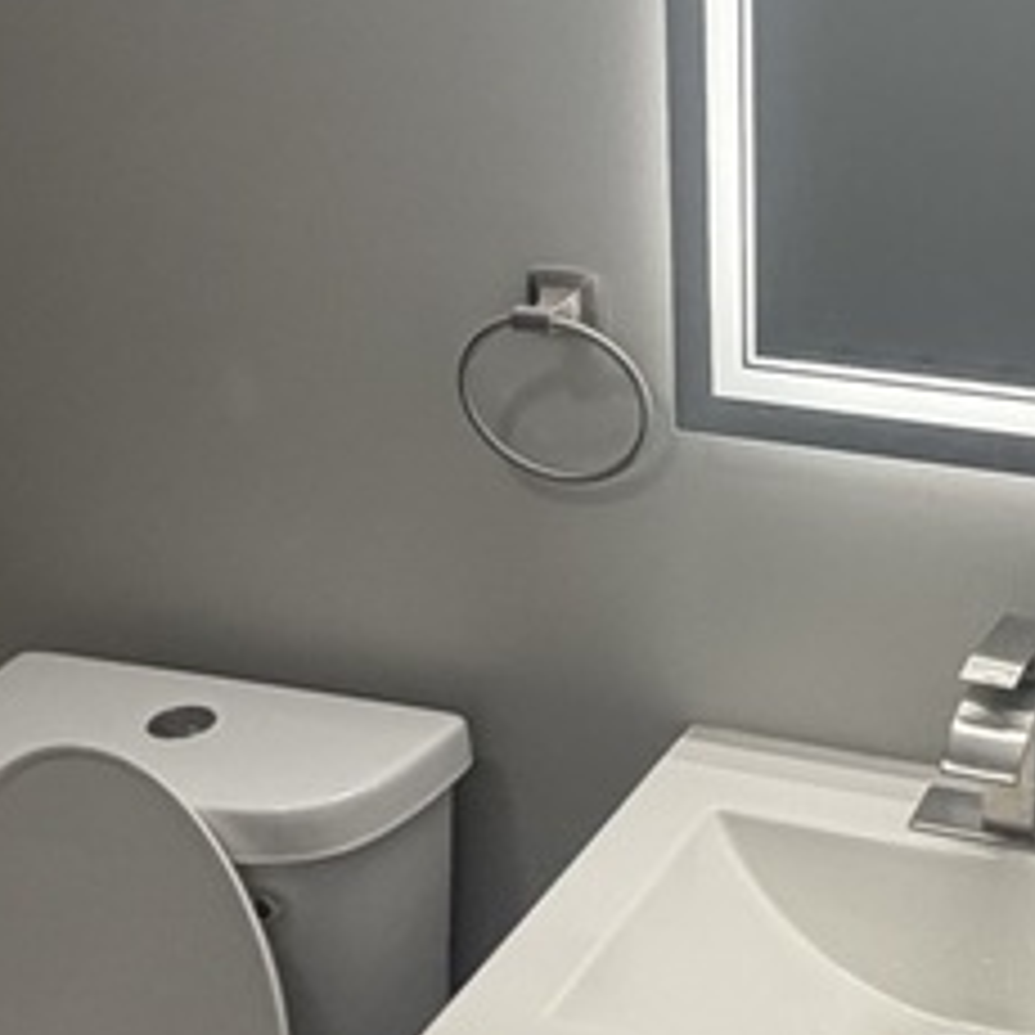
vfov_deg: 29.5
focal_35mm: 58
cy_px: 436
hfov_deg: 28.7
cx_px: 873
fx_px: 1962
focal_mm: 2.22
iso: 200
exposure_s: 1/120
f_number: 2.2
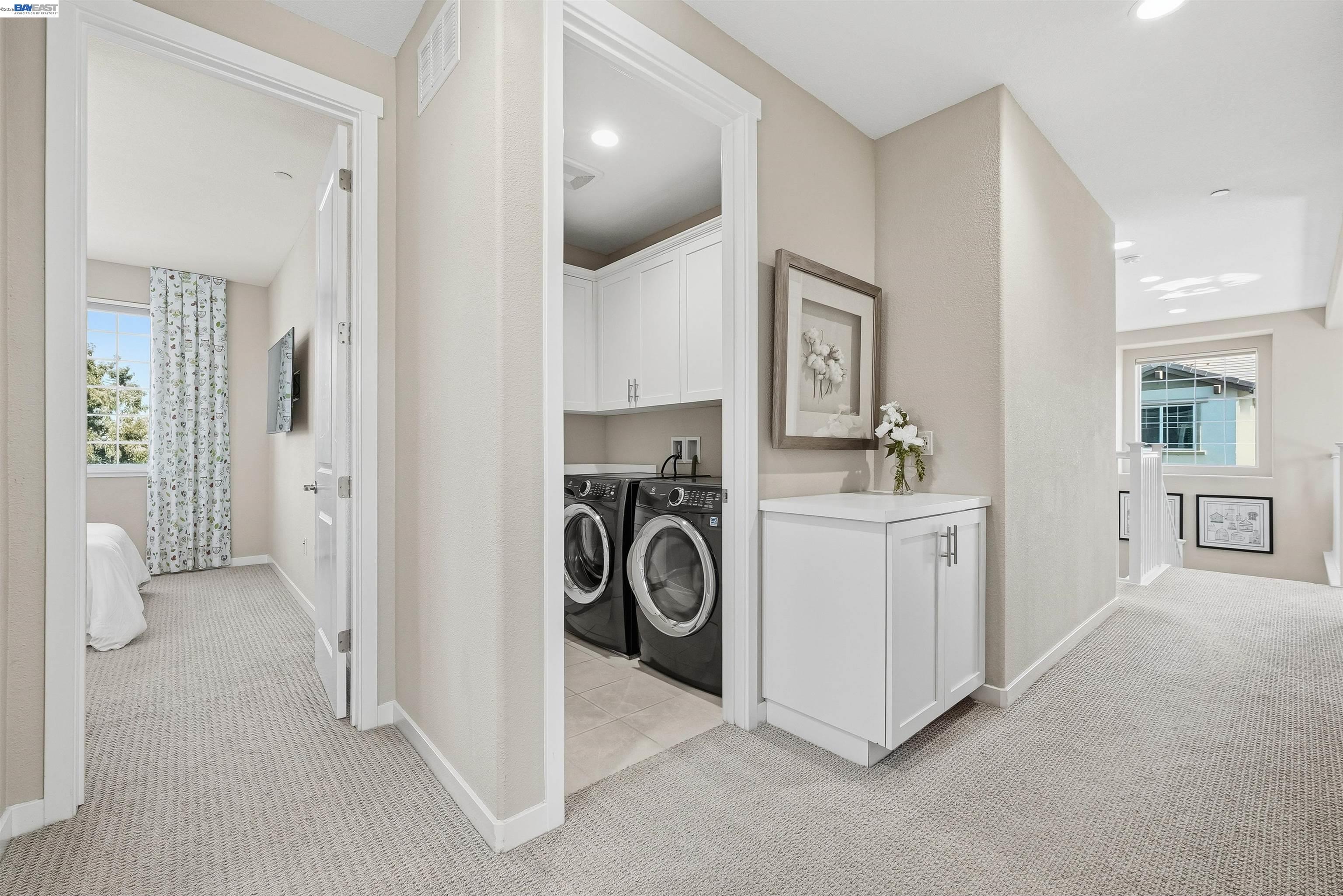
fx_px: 560
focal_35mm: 15
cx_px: 672
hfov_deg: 100.4
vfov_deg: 77.4
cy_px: 448
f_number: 8
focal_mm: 15
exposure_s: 1/25
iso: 400
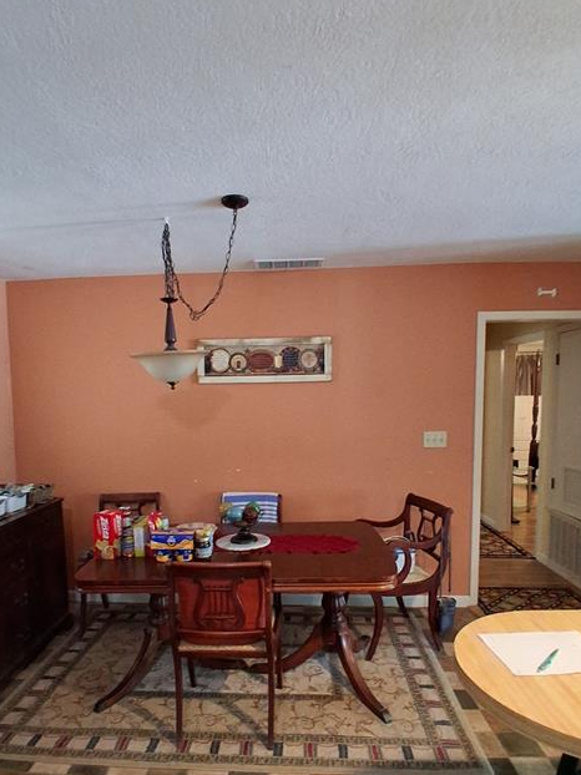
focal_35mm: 21
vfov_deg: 78.5
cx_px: 273
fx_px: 470
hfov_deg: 63.4
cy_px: 446
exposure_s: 1/24
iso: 400
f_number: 2.2
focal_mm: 1.4
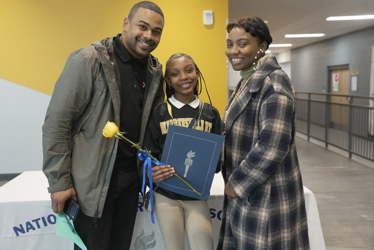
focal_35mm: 39
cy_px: 123
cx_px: 183
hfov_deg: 49.5
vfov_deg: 34.2
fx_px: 405
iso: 2500
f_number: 3.5
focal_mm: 38
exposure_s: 1/200
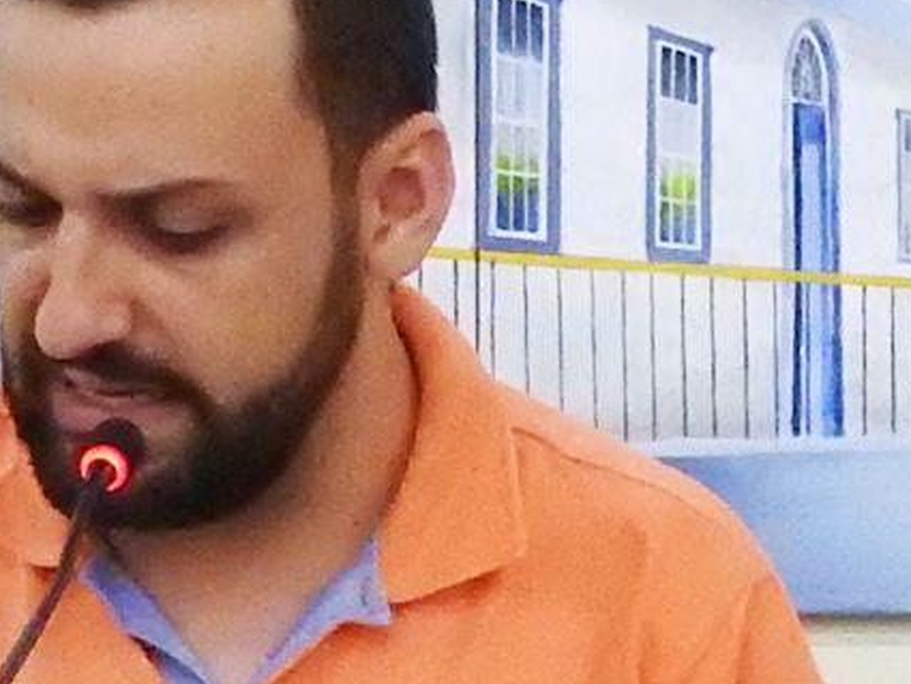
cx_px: 1342
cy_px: 755
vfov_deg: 2.8
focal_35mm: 528
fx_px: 13899
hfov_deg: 3.7
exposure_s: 1/30
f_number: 4.8
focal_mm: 17
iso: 1600
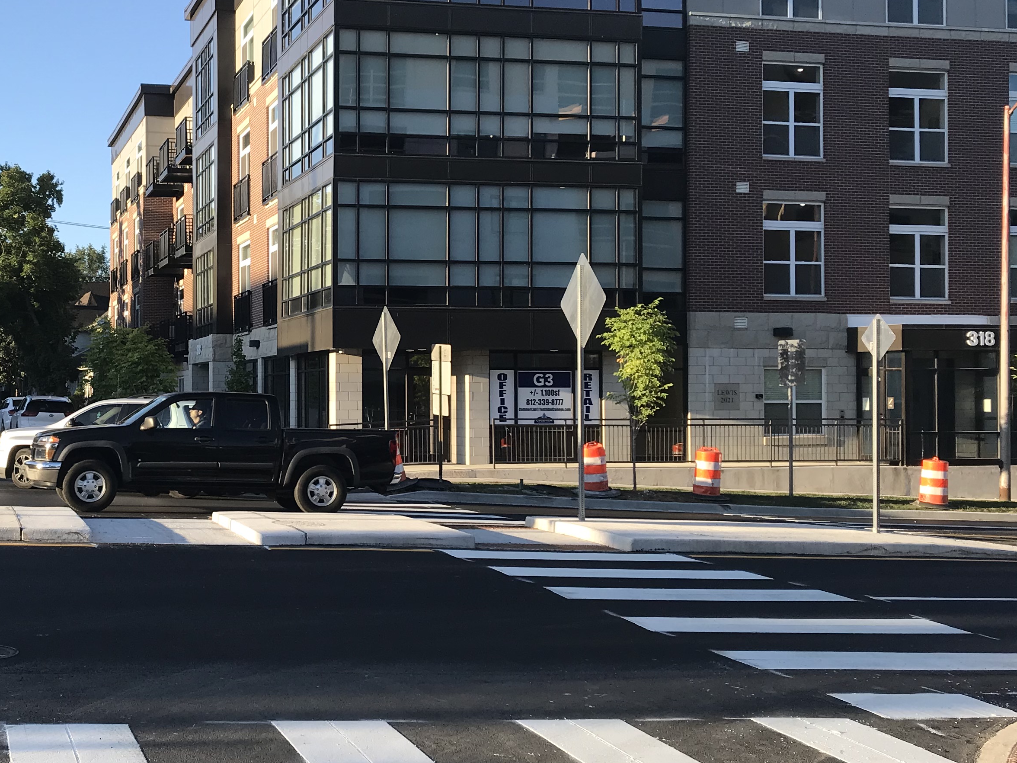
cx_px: 268
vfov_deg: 30.3
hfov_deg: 38.7
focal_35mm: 48
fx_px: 1410
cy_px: 385
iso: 20
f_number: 1.8
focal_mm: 3.99
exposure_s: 1/709
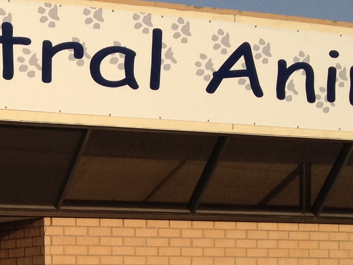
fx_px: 1479
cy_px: 350
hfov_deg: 12.9
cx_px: -187
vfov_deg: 10.0
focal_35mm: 145
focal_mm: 4.28
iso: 64
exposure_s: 1/2123
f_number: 2.4
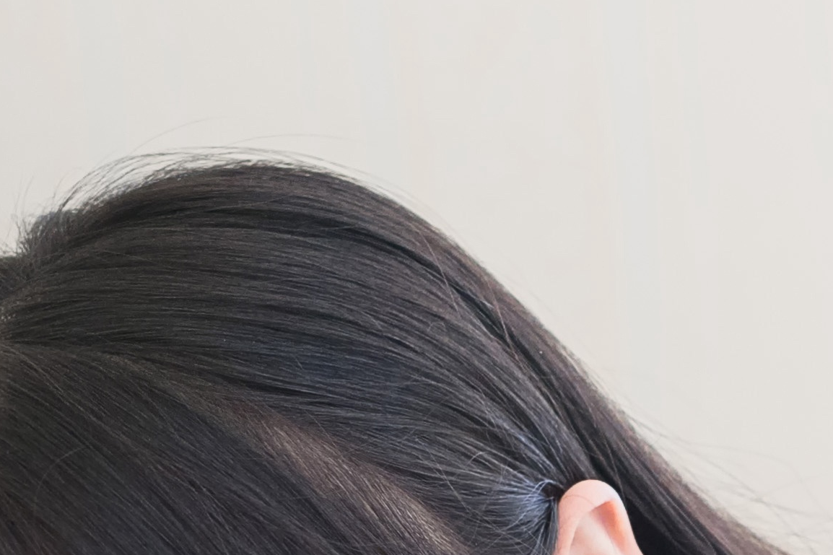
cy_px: 1136
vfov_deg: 5.2
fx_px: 6015
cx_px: 1365
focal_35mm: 260
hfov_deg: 7.7
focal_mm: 50
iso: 640
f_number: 2.8
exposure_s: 1/60
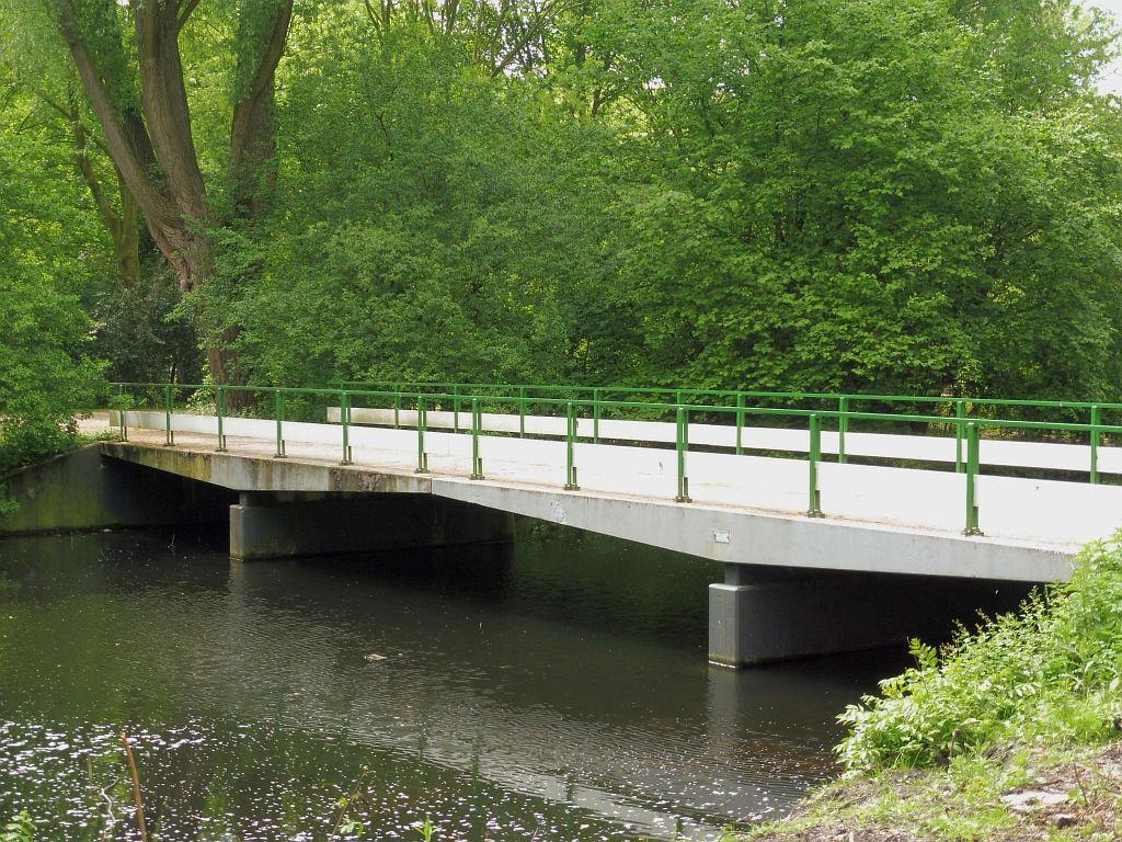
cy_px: 421
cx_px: 561
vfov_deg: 25.2
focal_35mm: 58
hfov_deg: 33.2
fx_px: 1880
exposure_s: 1/80
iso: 100
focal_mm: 10.3
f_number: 4.7
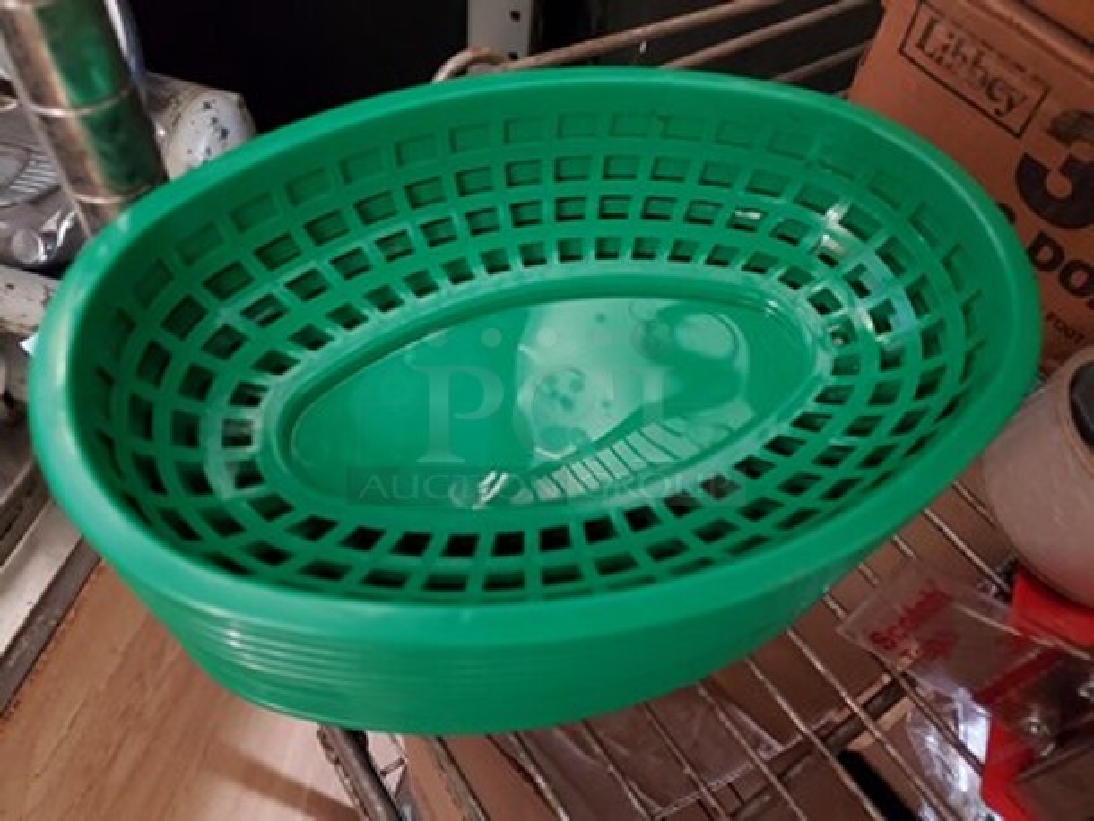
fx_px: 822
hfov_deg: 67.3
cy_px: 410
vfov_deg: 53.1
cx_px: 547
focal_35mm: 26
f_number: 1.5
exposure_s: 1/20
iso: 640
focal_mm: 4.3
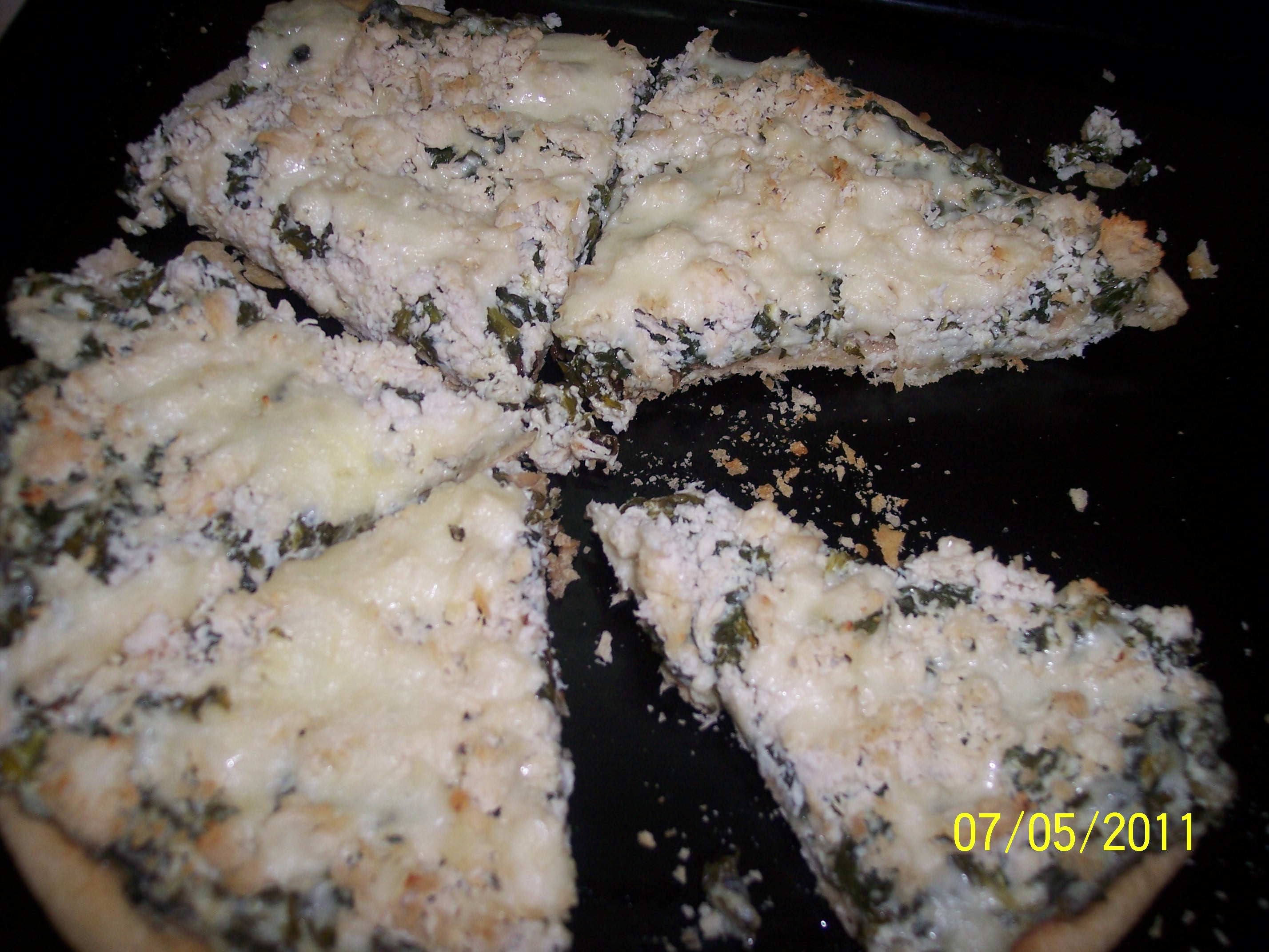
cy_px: 476
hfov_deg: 47.9
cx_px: 634
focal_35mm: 39
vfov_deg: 36.8
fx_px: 1430
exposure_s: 1/60
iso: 100
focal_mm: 8
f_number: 2.8
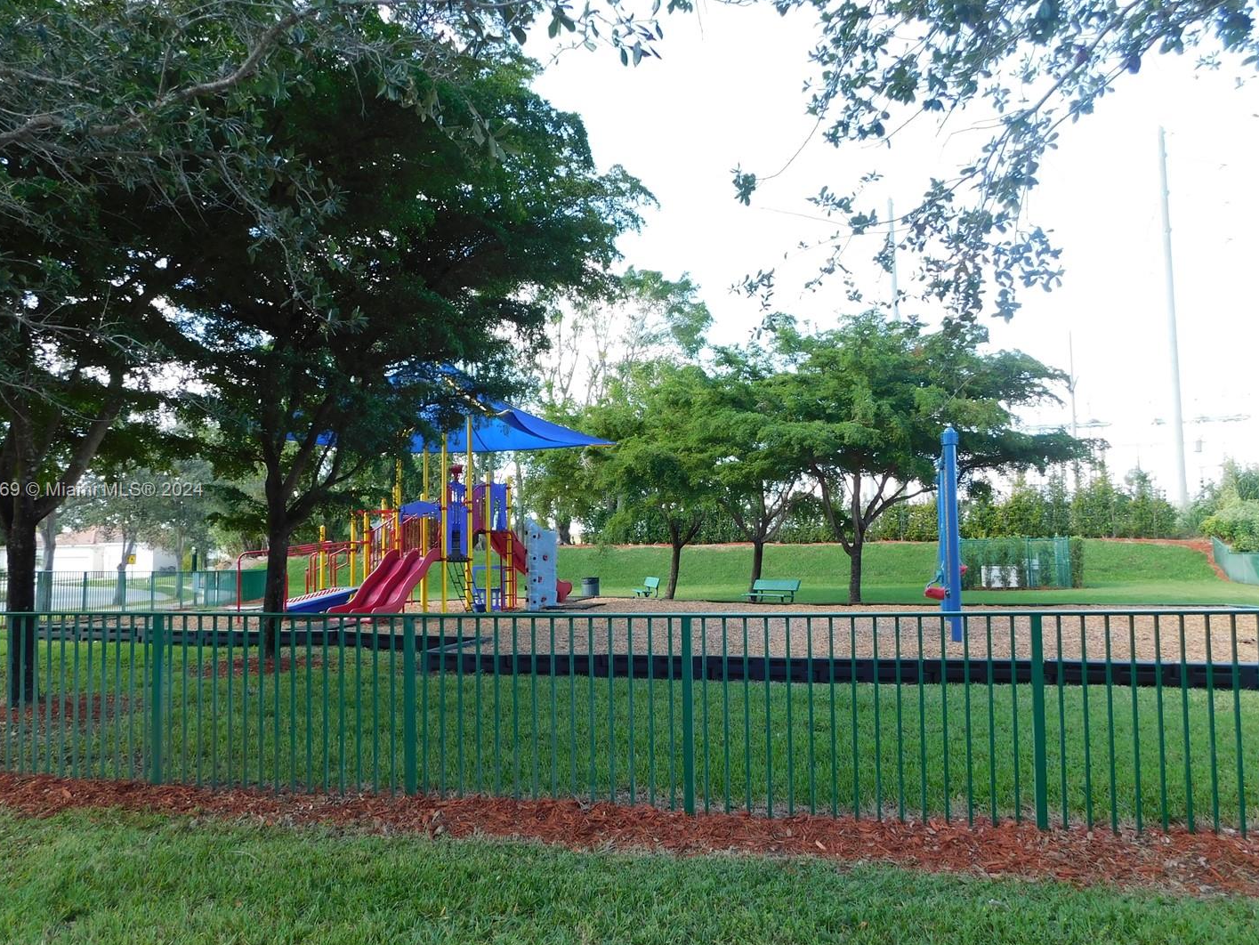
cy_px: 491
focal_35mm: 26
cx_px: 631
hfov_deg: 67.3
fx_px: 946
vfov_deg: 53.1
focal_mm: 4
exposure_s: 1/200
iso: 125
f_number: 3
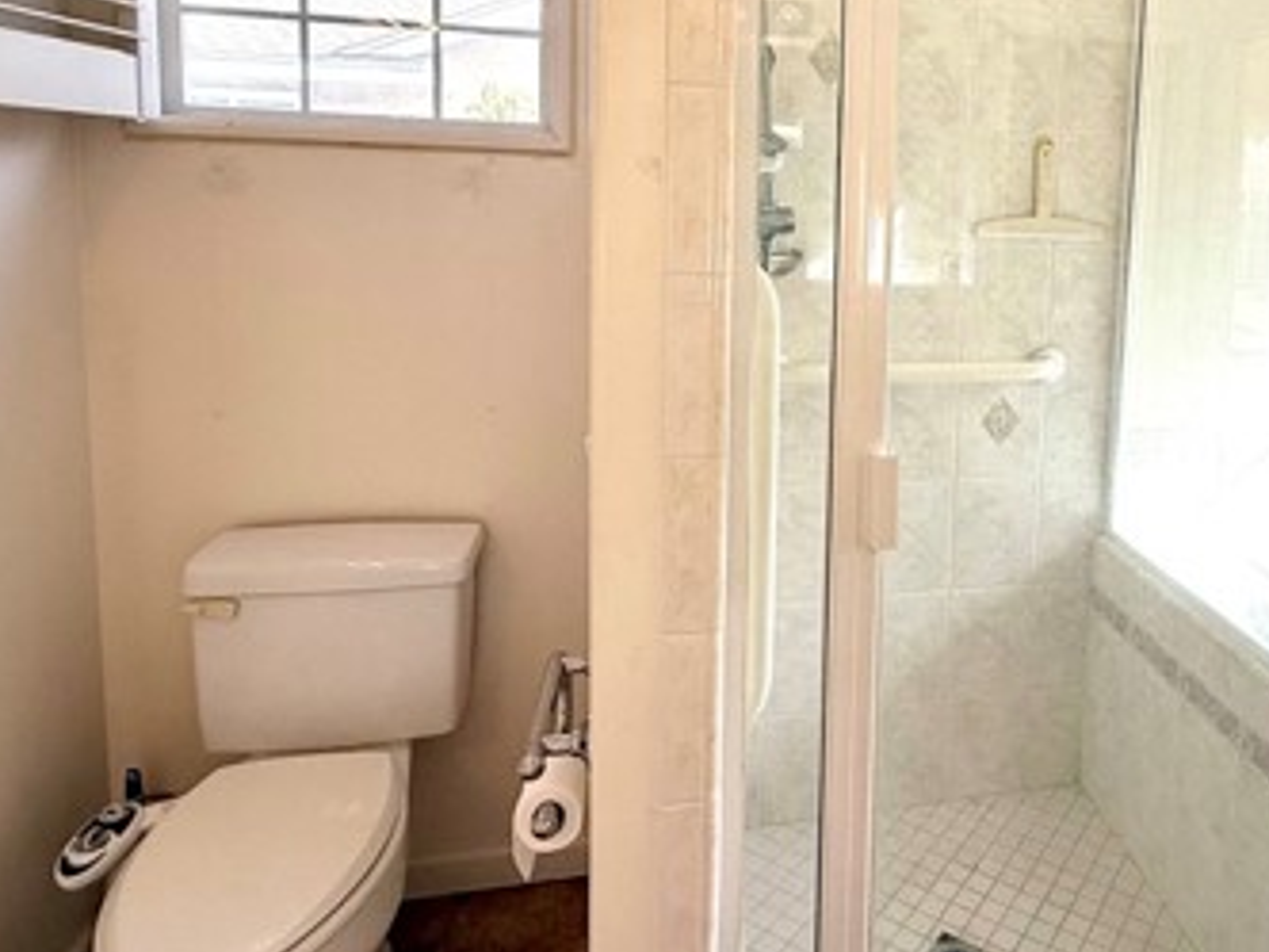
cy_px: 279
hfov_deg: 62.8
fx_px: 990
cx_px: 898
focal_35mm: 27
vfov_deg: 49.9
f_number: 2.2
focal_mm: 2.22
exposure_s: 1/270
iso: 64
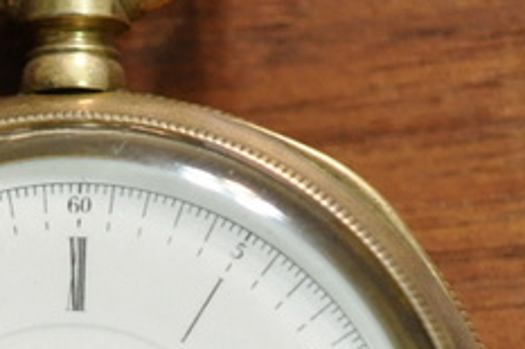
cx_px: -56
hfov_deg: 9.9
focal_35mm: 206
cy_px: 378
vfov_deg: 6.6
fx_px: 3002
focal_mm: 40
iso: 1600
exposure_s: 1/30
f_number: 4
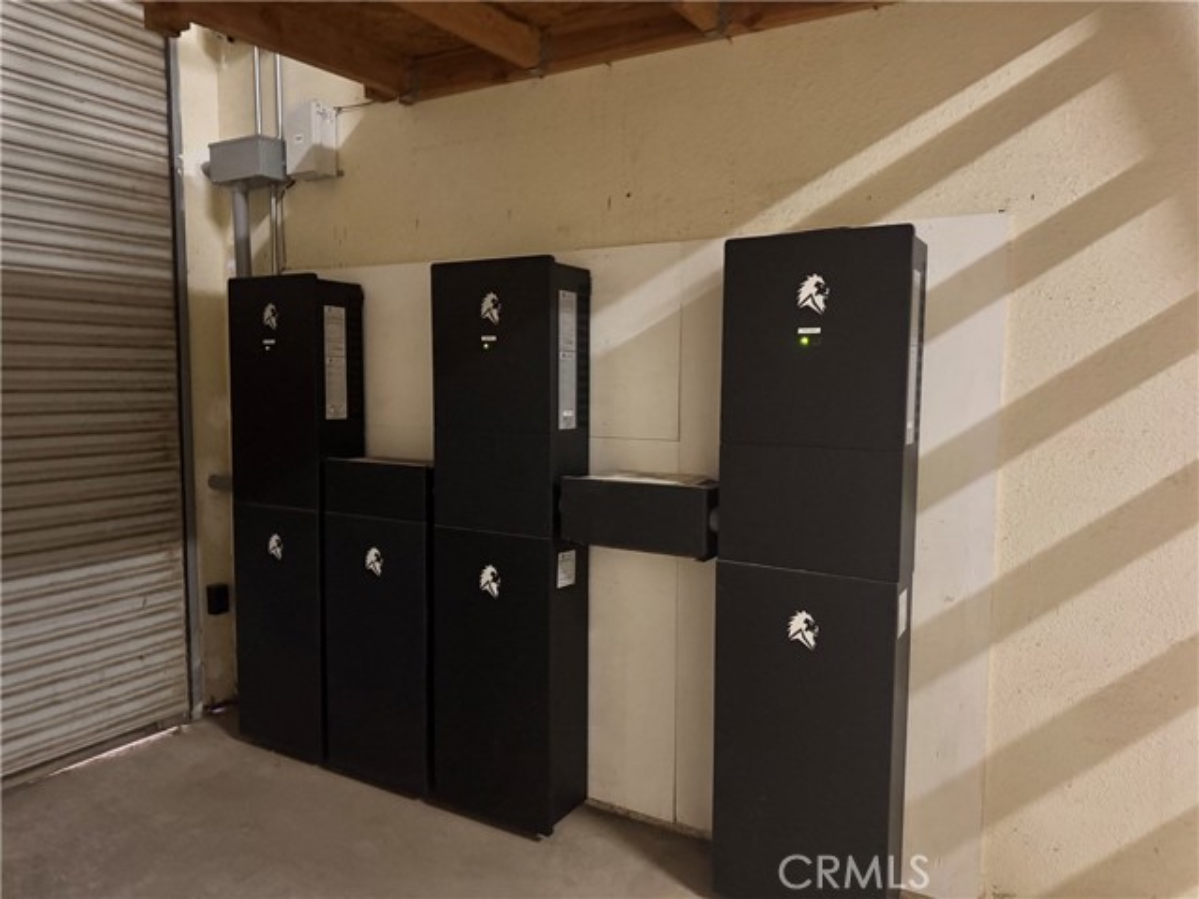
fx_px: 831
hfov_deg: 71.6
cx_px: 600
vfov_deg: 56.8
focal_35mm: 24
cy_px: 450
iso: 1600
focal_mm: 6.76
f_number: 1.78
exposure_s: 1/30
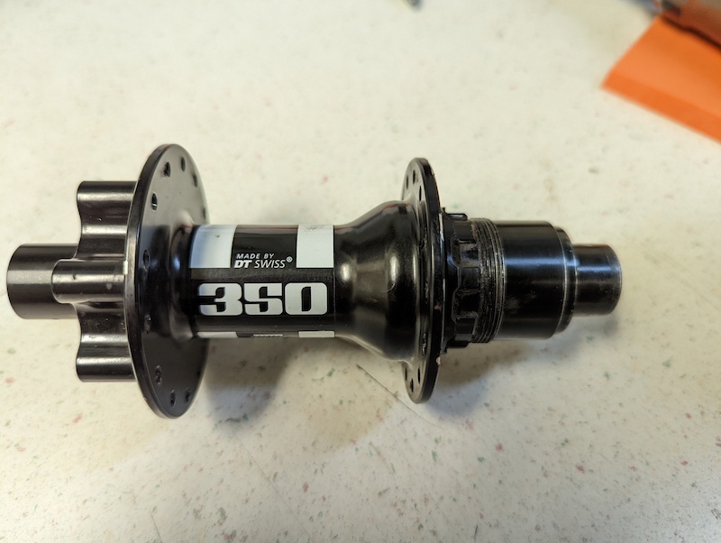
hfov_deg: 71.5
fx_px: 500
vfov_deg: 56.9
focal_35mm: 24
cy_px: 272
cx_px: 360
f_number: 1.85
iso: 137
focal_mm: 6.81
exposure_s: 1/42.4
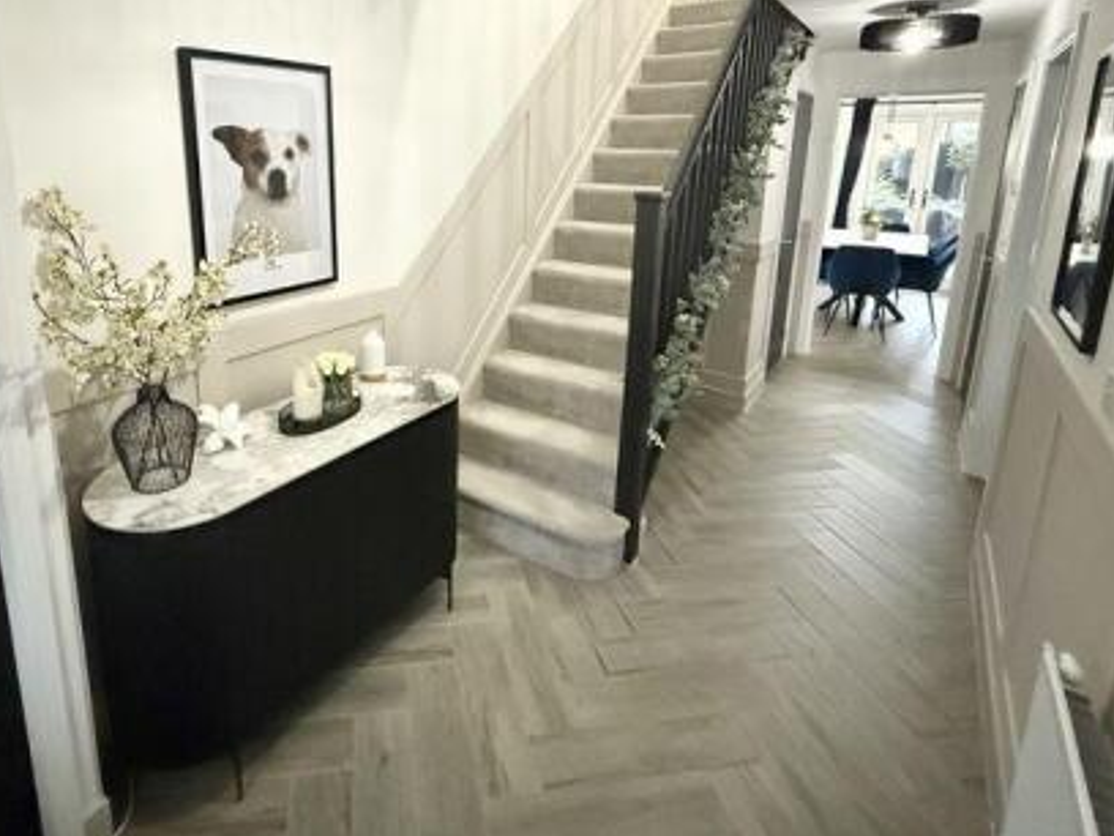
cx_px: 452
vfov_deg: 64.4
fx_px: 644
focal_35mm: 20
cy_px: 283
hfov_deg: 80.9
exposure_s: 1/60
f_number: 2.2
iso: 1250
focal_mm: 2.22
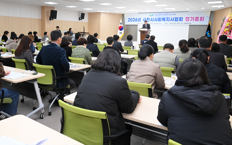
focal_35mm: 25
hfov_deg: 72.5
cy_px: 70
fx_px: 158
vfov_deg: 49.3
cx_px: 114
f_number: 6.3
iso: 3200
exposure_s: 1/250
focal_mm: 24
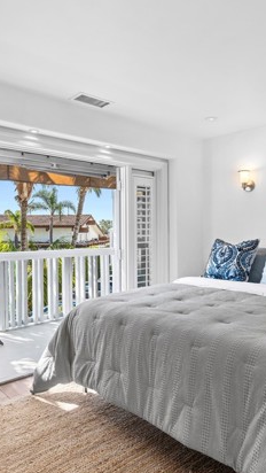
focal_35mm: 26
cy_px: 234
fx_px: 326
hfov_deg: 44.3
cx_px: 154
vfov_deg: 71.9
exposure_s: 1/40
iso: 200
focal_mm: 16
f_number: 9
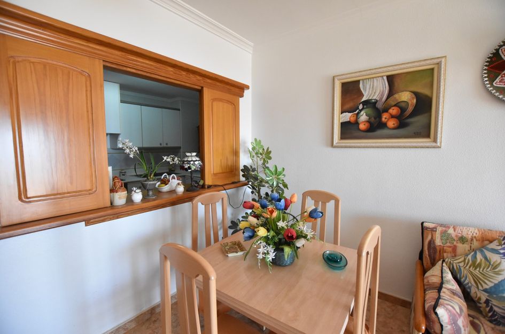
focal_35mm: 15
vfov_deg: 77.0
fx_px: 210
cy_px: 167
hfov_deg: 100.5
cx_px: 252
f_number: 3.5
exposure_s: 1/800
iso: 2800
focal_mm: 10
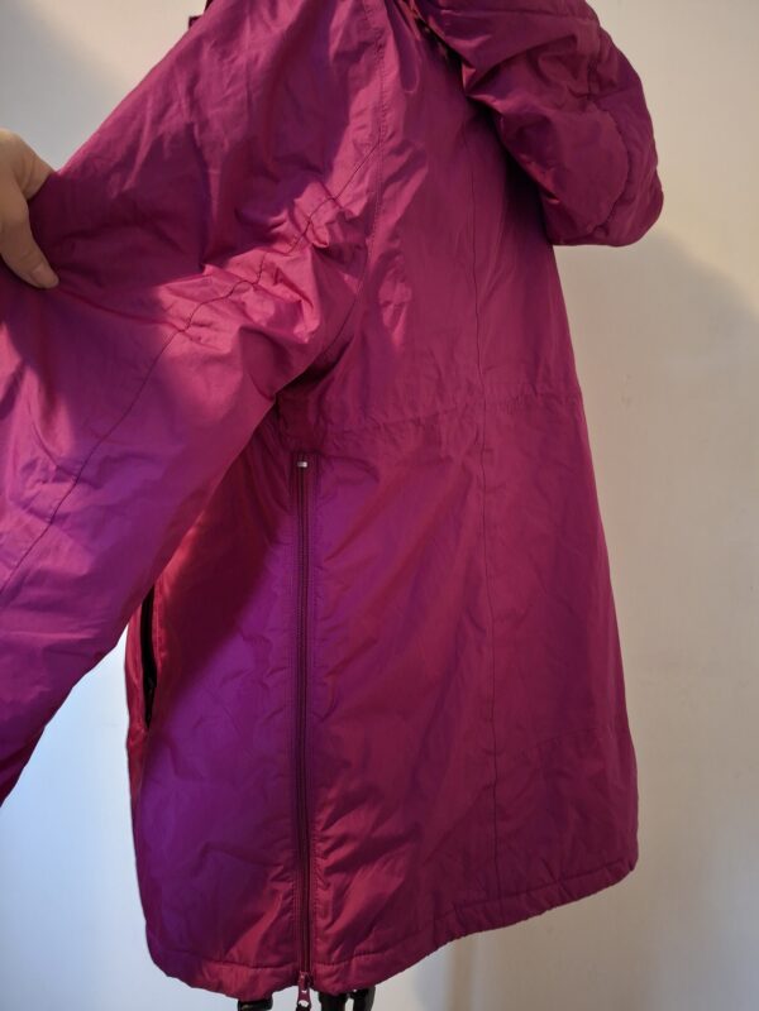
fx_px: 672
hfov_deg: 58.9
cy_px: 506
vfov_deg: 73.9
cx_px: 380
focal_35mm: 23
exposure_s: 1/20
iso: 800
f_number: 1.8
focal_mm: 5.54
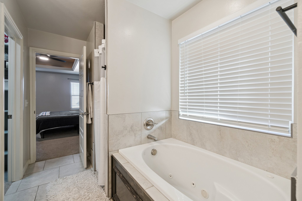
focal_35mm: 15
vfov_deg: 77.3
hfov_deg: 100.4
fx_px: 126
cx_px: 151
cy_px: 100
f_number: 6.3
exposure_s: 1/40
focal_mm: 10
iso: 200
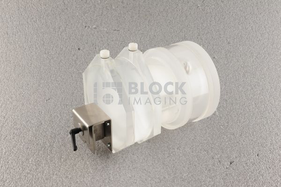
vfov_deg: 26.9
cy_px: 94
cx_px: 140
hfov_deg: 39.6
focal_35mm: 50
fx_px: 390
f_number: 11
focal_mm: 50
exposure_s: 1/125
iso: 1600
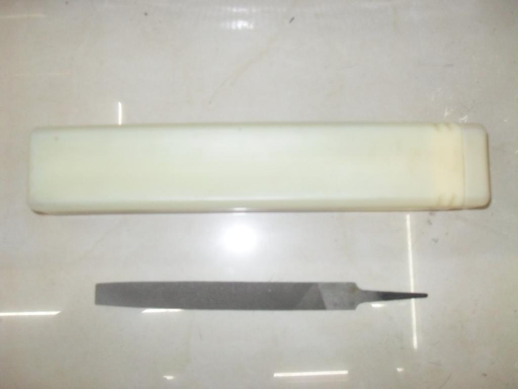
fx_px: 524
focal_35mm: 35
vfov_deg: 40.7
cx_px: 259
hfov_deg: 52.6
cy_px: 194
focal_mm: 6.2
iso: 400
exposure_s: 1/45
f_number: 2.8
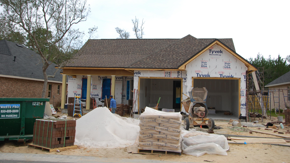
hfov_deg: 52.8
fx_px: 292
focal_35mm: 38
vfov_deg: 31.1
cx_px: 145
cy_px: 66
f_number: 7.1
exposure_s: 1/200
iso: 100
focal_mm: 24
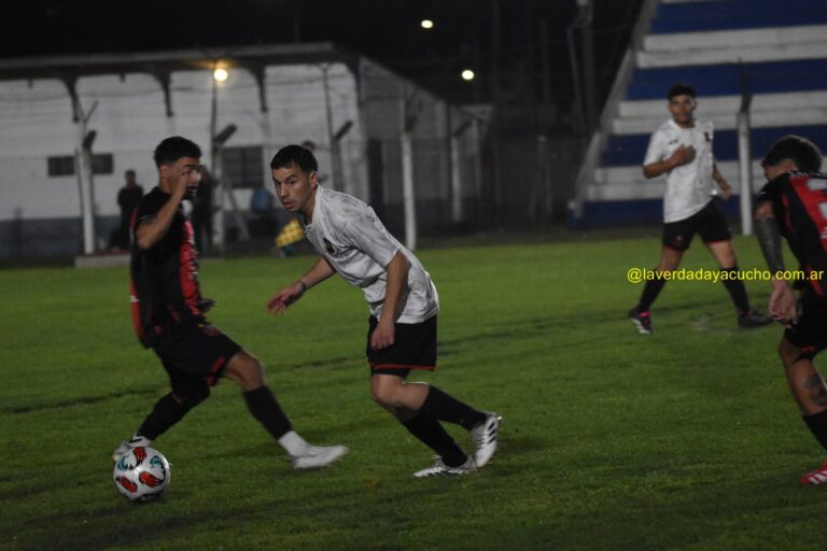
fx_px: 5168
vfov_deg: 6.1
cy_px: 276
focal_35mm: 225
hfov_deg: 9.1
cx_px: 414
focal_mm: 150
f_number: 5
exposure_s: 1/250
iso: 5000
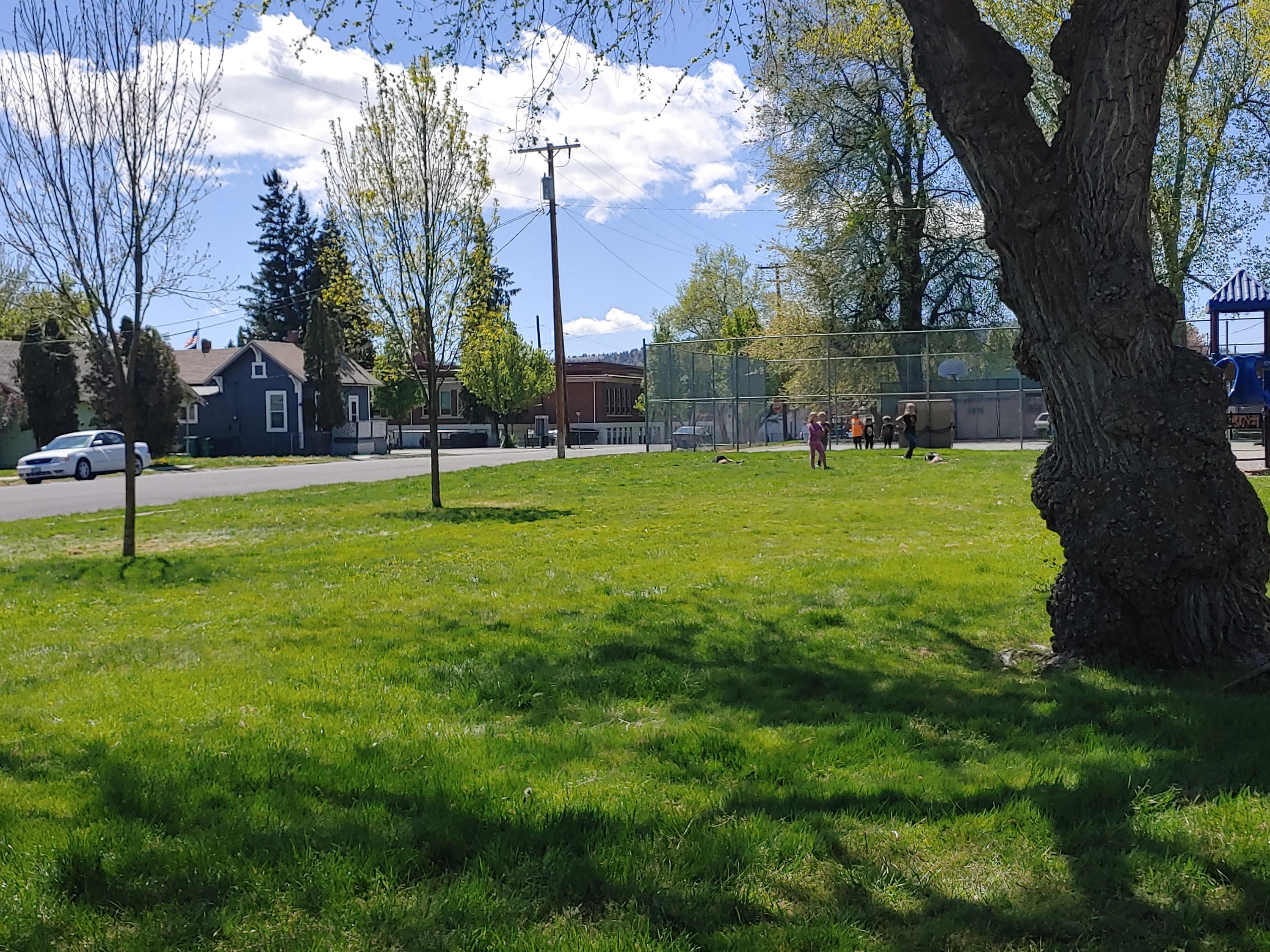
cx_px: 635
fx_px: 1468
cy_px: 476
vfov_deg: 36.0
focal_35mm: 40
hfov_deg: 46.8
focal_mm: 4.23
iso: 50
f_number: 1.5
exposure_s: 1/2778
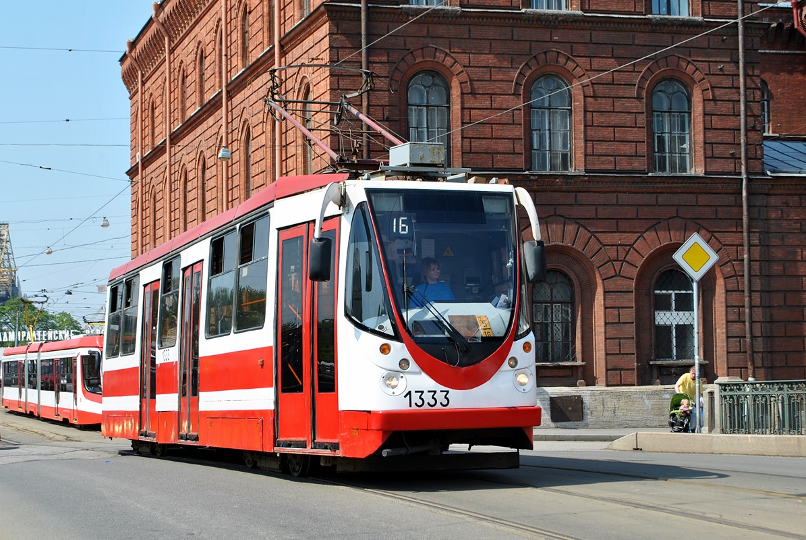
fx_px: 1076
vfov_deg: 28.2
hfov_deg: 41.1
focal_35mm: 48
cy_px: 270
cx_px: 403
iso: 100
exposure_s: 1/250
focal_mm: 32
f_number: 8
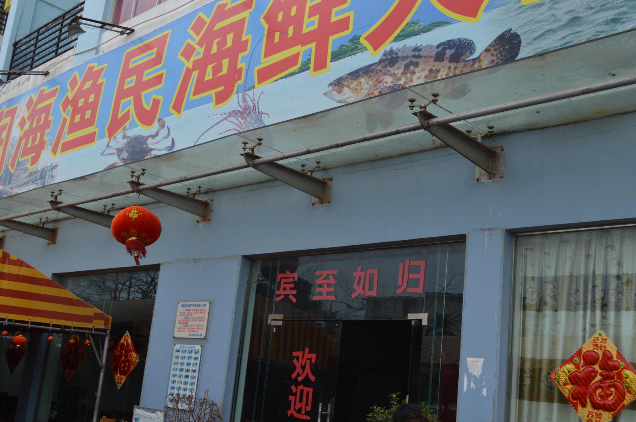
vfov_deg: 31.8
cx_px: 318
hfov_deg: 46.4
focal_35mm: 42
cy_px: 211
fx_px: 741
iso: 100
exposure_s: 1/160
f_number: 6.3
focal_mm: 28
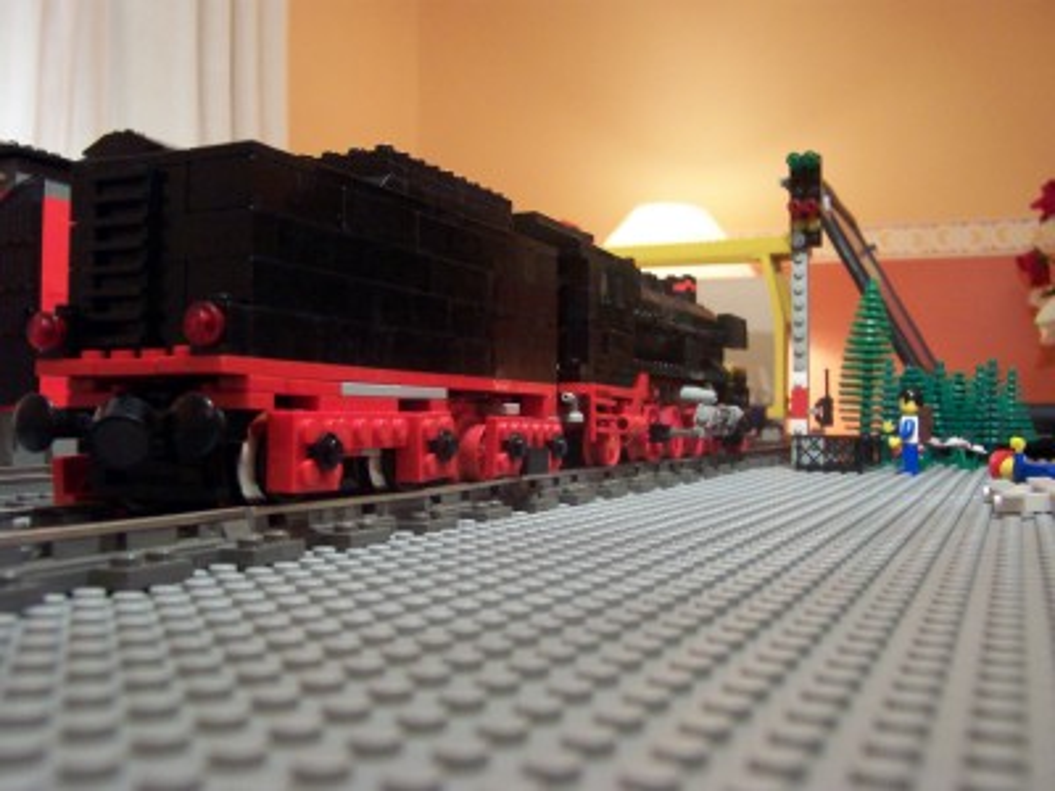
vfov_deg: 39.7
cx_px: 528
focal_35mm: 36
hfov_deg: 51.4
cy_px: 396
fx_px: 1097
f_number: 2.8
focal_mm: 5.6
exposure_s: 1/10
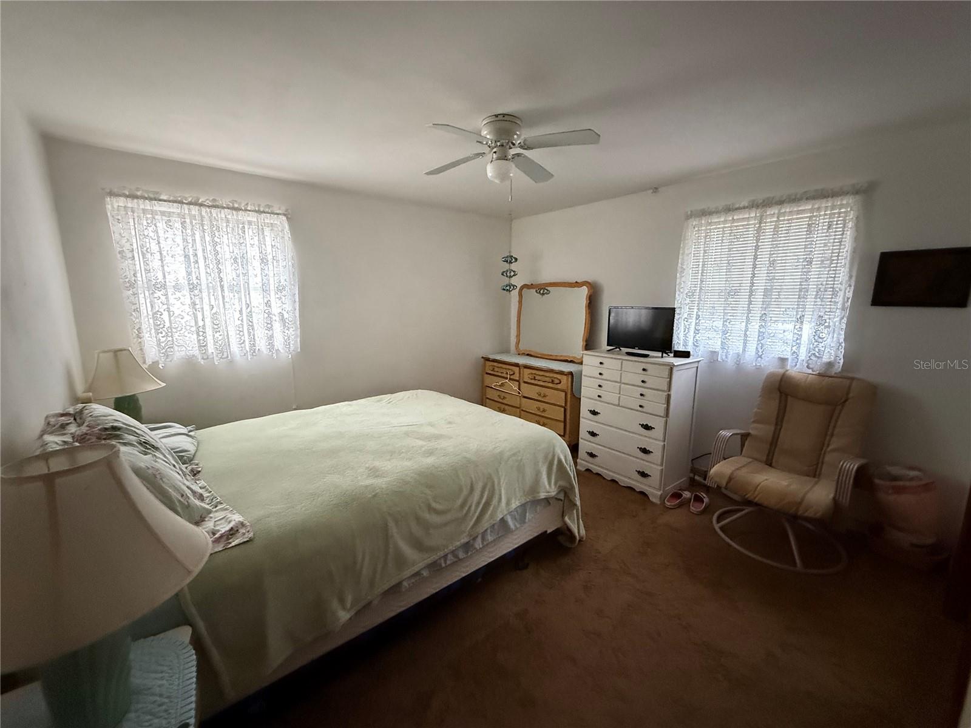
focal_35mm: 14
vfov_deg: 85.7
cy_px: 364
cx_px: 486
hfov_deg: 102.1
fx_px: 393
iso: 1000
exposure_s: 1/40
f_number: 2.2
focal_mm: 2.22
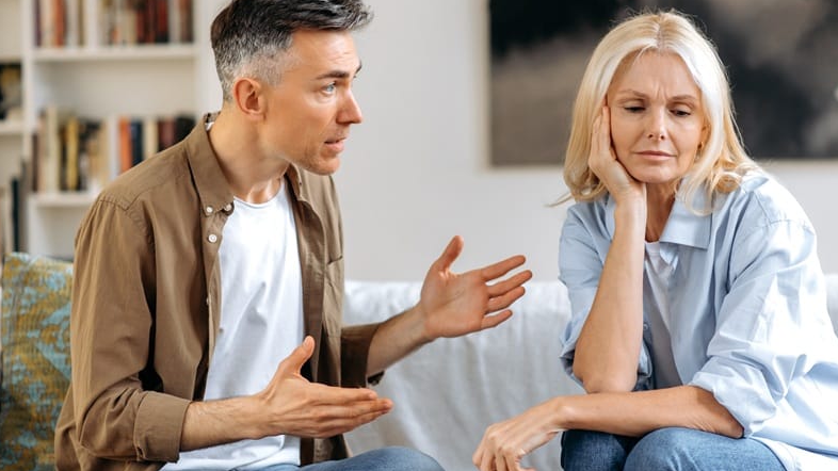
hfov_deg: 20.9
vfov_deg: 11.9
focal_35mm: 102
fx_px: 2266
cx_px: 474
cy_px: 214
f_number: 2.2
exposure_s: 1/200
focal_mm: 85
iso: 400
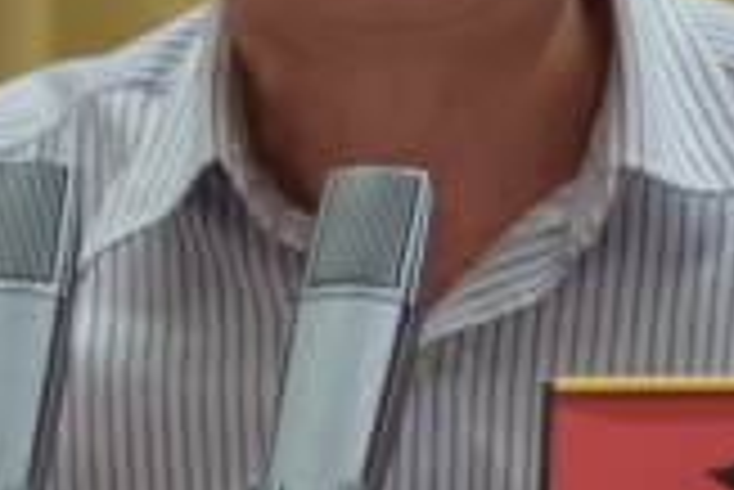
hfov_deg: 3.6
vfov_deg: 2.4
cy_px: -252
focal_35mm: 579
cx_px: 518
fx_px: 11812
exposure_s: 1/60
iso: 500
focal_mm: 105
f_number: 5.6
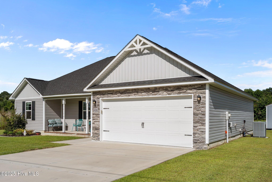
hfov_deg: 61.9
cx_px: 136
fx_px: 227
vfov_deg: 43.6
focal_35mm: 30
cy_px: 91
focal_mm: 30
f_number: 7.1
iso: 64
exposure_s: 1/800
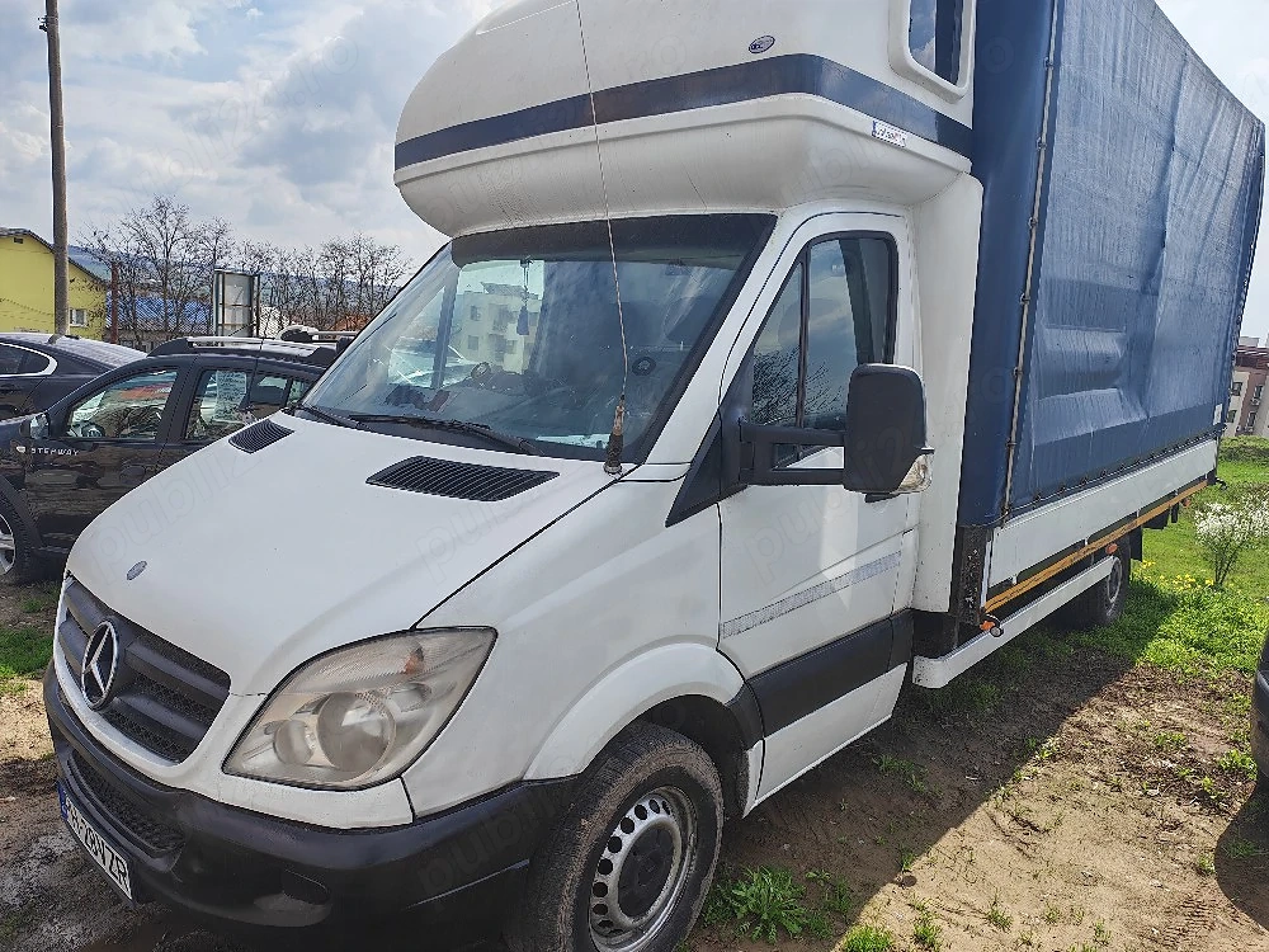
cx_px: 634
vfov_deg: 56.8
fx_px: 880
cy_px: 476
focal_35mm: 24
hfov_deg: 71.6
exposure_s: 1/1429
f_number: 1.9
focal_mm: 6.12
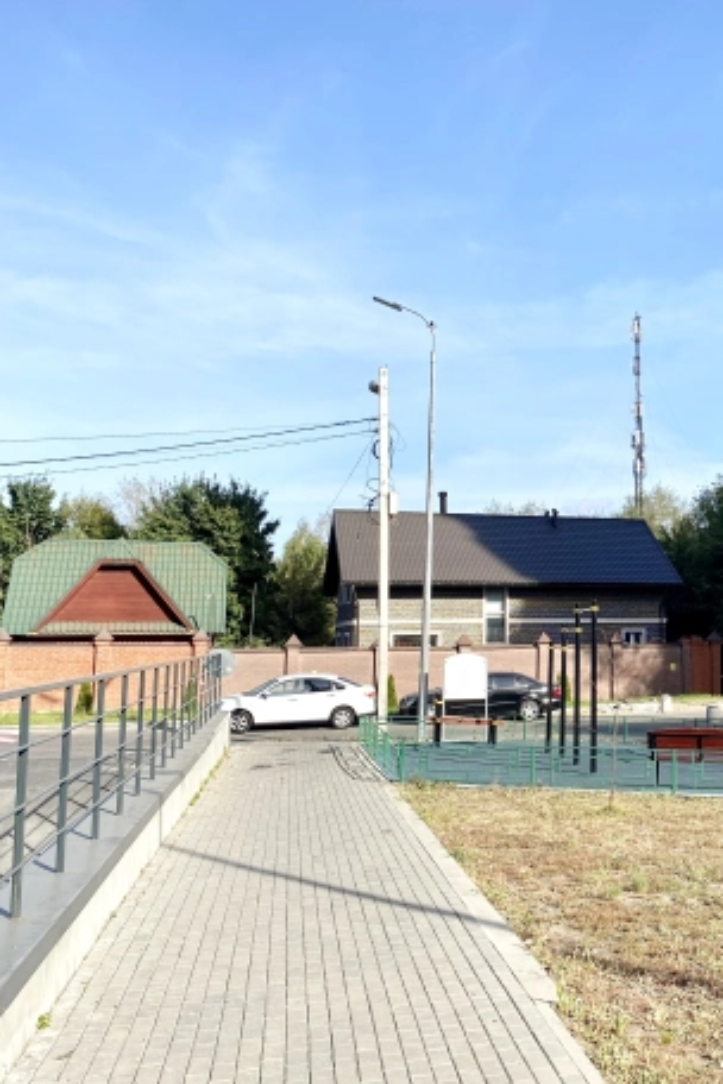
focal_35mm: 37
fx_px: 1115
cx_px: 647
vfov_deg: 51.9
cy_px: 540
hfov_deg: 34.0
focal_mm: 4.25
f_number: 1.8
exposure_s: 1/2268
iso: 32
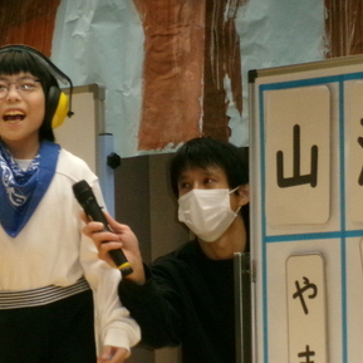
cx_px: 185
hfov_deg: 7.8
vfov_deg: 7.8
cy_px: 254
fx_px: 2669
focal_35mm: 225
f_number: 6.2
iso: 800
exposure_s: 1/60
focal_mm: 20.6
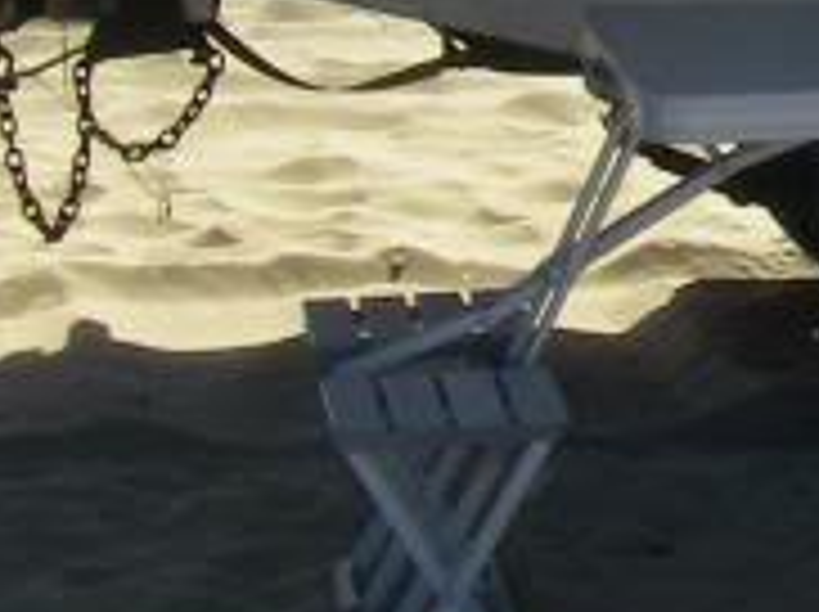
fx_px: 6521
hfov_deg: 6.9
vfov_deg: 5.3
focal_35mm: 276
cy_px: -338
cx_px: 1719
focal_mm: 8.1
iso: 64
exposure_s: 1/200
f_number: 7
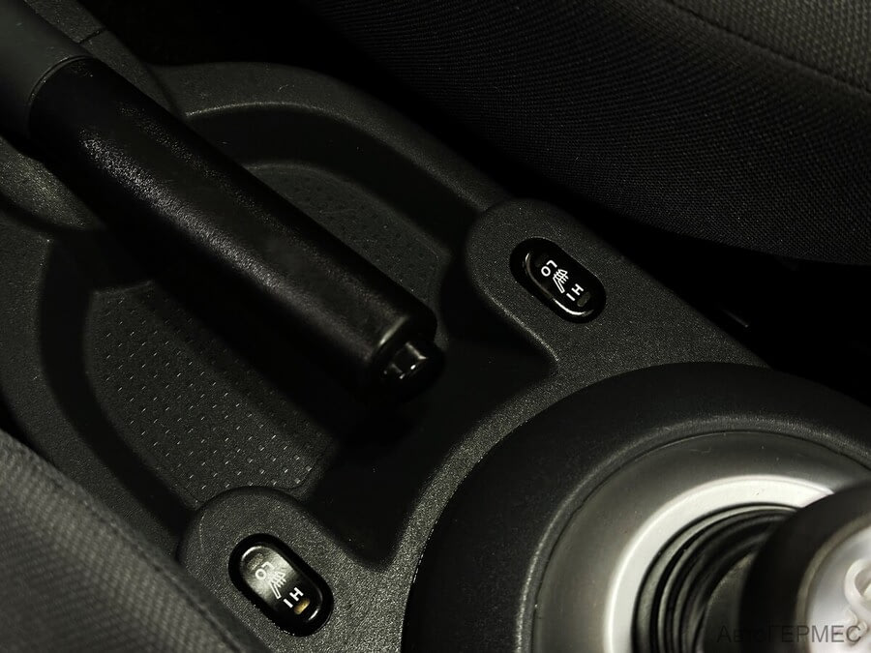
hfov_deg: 39.7
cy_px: 326
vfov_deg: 30.3
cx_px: 436
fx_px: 1208
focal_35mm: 48
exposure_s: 1/33
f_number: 1.78
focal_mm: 6.86
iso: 500
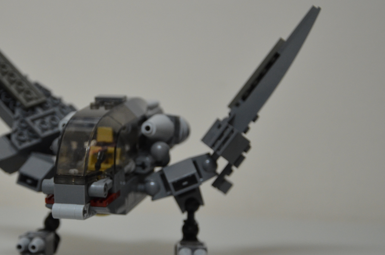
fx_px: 1131
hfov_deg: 19.2
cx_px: 107
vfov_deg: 12.9
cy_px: 147
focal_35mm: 106
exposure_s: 1/30
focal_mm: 48
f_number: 4.8
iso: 900
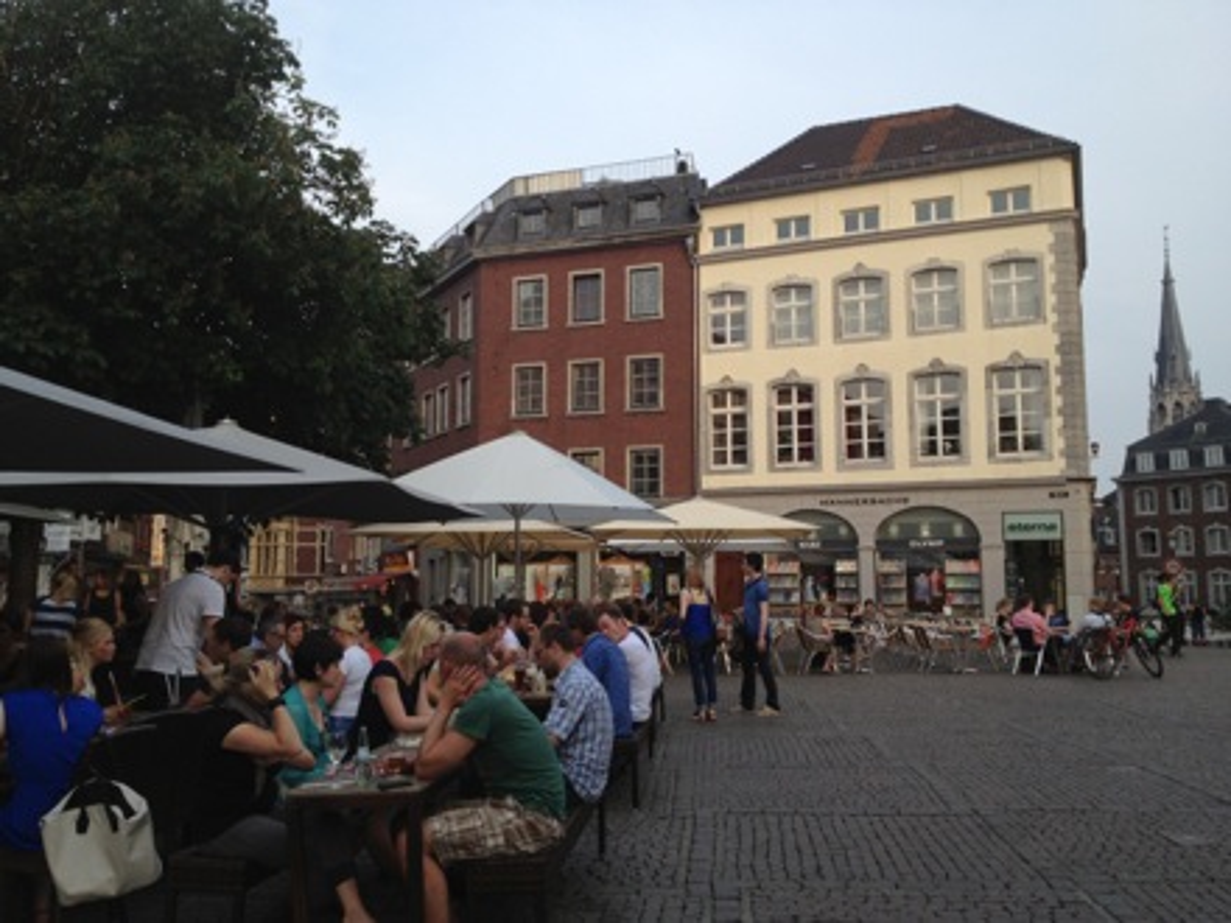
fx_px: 1245
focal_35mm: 35
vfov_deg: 40.7
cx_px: 616
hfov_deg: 52.6
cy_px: 462
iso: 50
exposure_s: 1/435
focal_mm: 4.28
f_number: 2.4
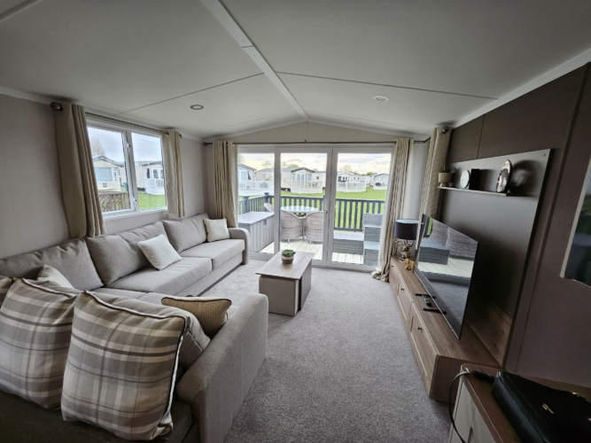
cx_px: 296
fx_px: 222
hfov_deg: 106.2
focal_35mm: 13
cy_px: 222
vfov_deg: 89.9
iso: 100
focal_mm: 1.74
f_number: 2.2
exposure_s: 1/100
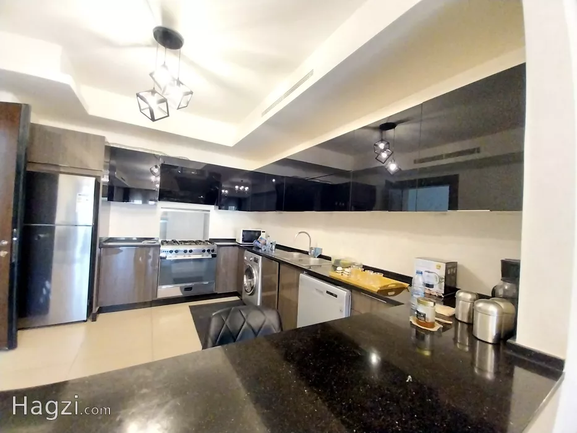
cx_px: 288
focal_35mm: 13
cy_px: 216
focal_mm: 1.3
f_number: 2.2
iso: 500
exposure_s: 1/14
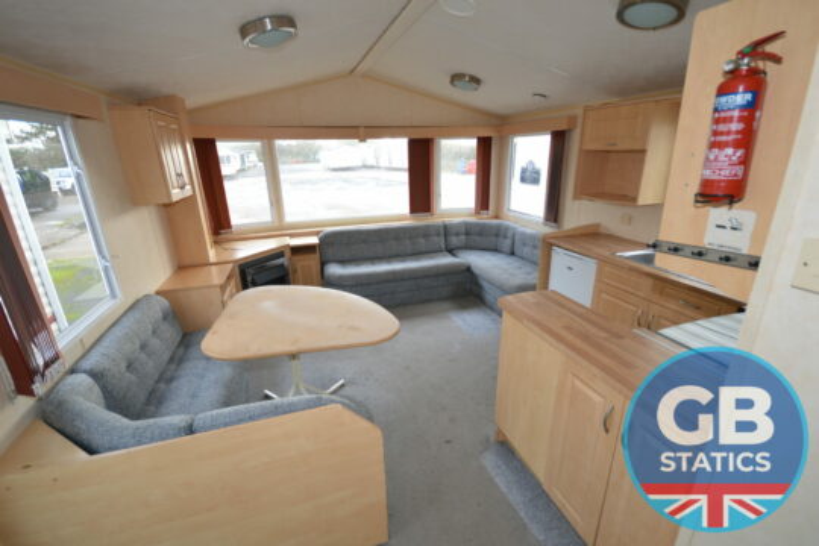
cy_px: 273
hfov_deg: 100.4
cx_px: 410
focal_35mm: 15
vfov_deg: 77.3
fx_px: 341
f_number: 4
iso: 450
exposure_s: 1/60
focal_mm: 10
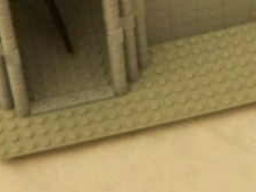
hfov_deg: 9.9
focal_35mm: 197
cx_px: 311
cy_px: -261
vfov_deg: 7.1
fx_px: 1458
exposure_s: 1/15
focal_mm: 7.9
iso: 400
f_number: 3.1
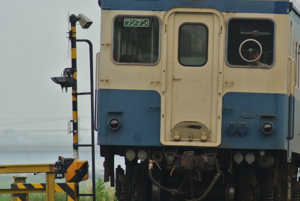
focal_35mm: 706
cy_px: 97
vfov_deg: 2.0
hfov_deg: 2.9
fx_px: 5891
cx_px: 203
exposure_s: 1/200
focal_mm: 180
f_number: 3.5
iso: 100
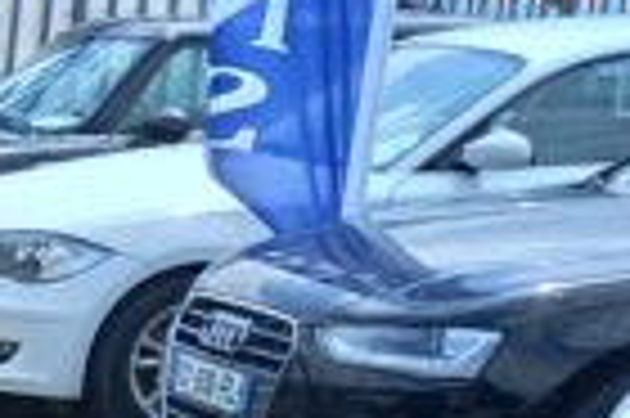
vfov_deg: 8.8
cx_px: -806
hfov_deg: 11.7
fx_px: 2604
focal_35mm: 149
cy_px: 787
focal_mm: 4.6
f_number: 2
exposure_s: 1/429
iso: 25
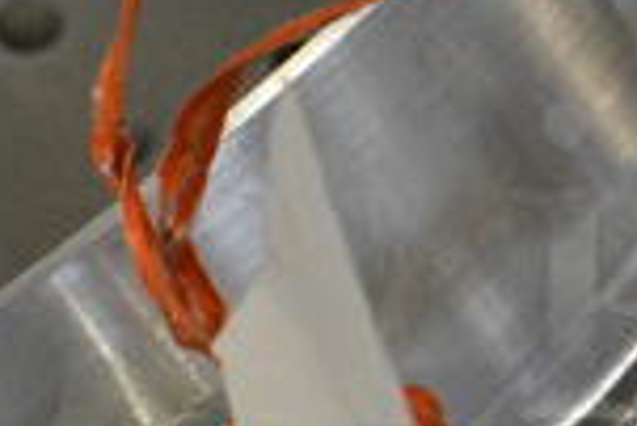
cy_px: 295
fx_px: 1931
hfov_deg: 17.6
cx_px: 827
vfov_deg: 12.6
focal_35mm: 109
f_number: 11
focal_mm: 18
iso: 6400
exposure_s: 1/500
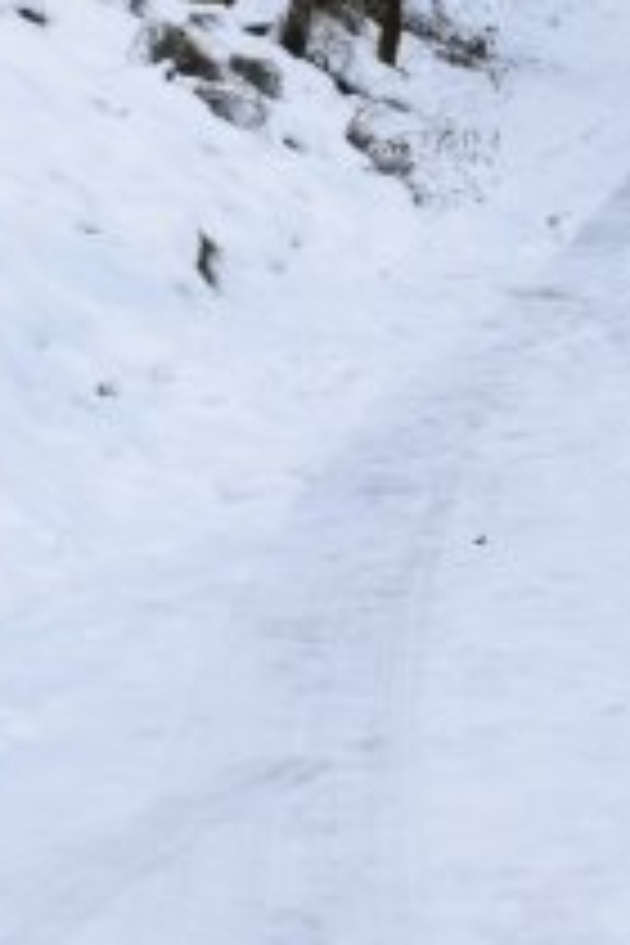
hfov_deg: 10.0
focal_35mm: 135
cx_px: 788
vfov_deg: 15.1
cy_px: 220
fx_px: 3555
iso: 280
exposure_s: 1/250
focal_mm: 31
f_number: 8
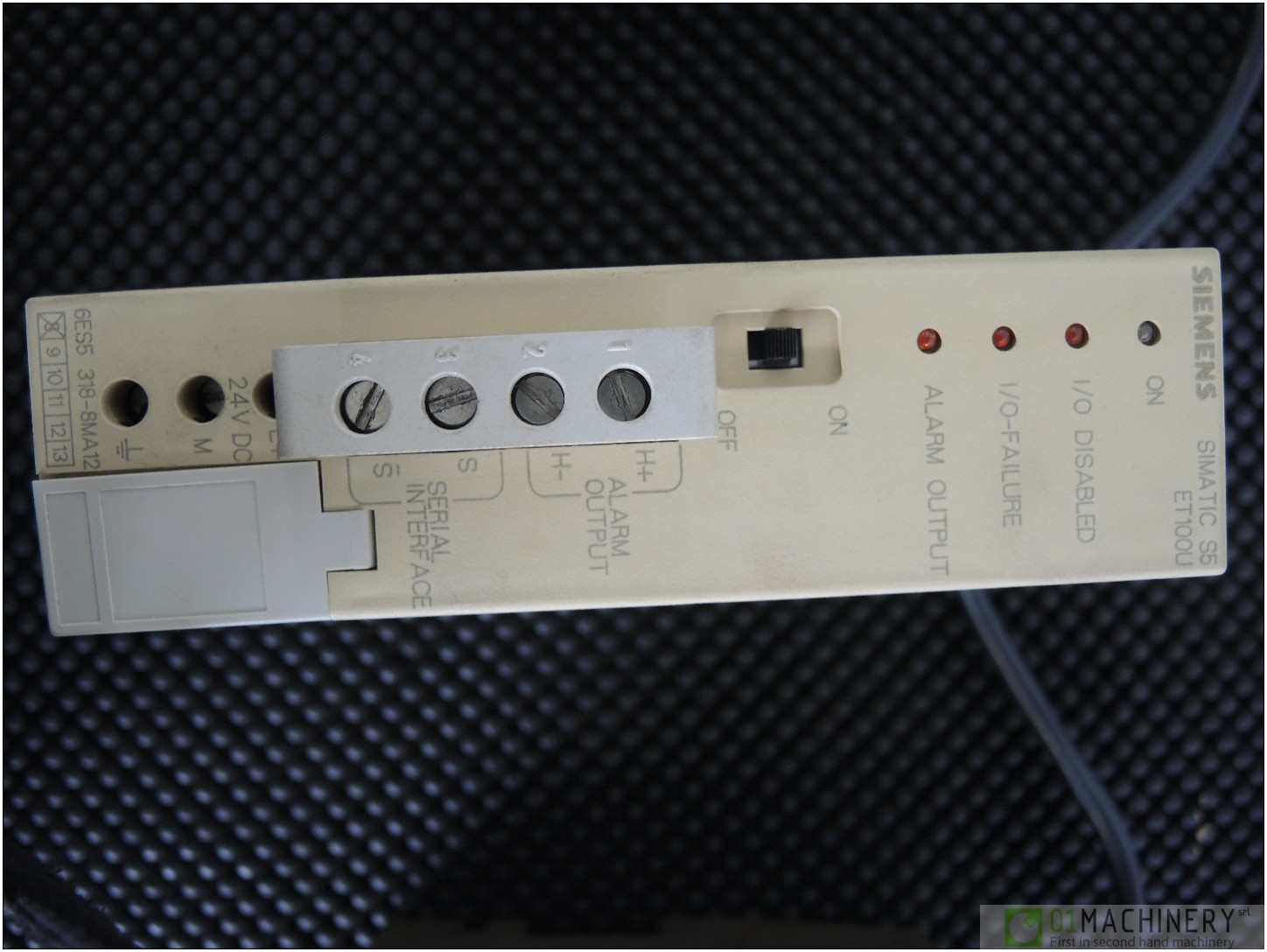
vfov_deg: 49.8
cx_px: 634
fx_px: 1026
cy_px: 476
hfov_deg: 63.4
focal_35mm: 28
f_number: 2
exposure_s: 1/30
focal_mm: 6
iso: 280
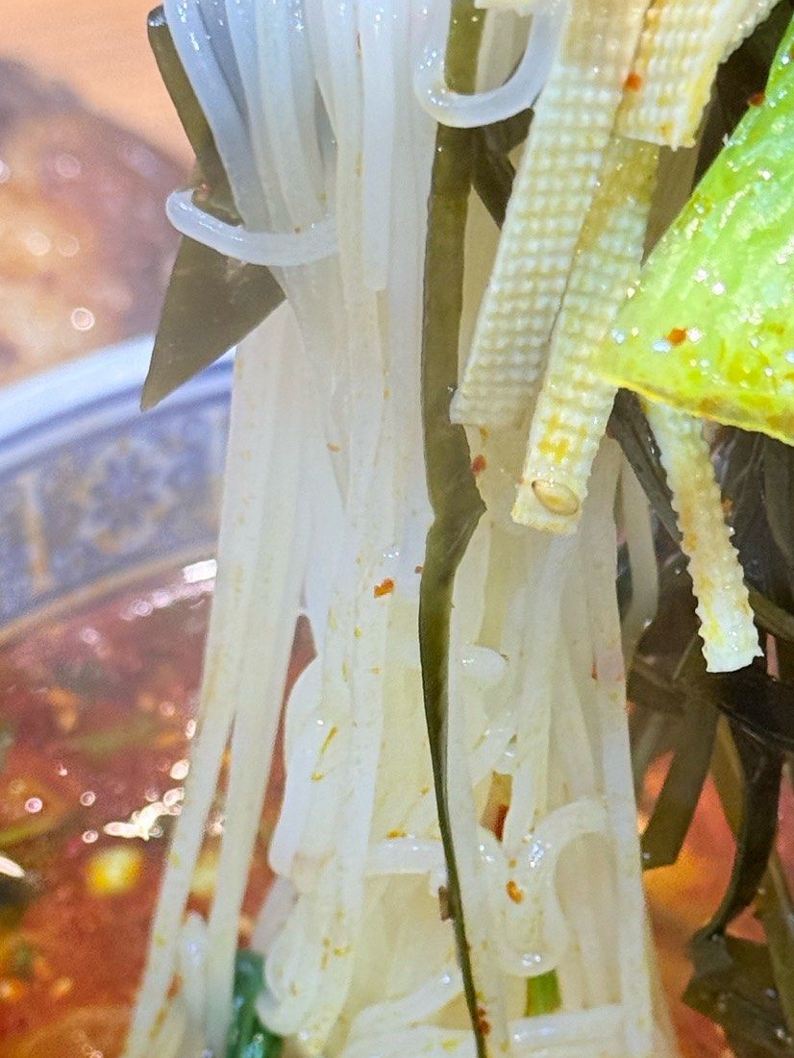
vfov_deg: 16.5
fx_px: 3639
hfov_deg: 12.4
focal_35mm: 119
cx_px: 461
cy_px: 775
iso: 160
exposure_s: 1/50
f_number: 1.78
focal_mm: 6.76
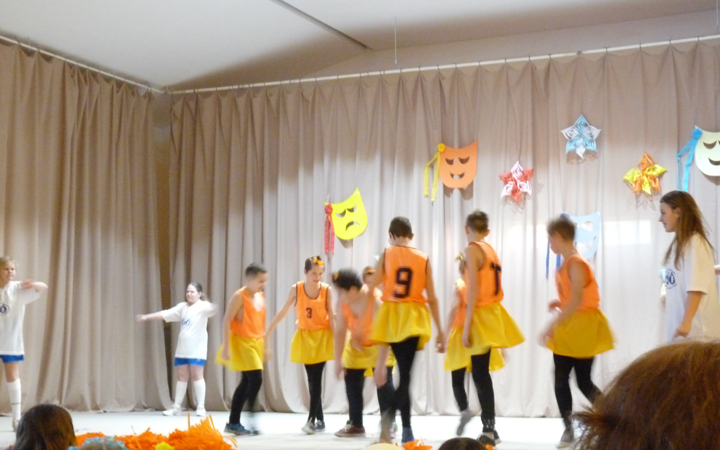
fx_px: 1354
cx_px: 360
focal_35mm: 69
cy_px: 245
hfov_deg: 29.8
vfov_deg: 18.9
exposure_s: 1/13
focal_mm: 11.5
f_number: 3.4
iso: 800
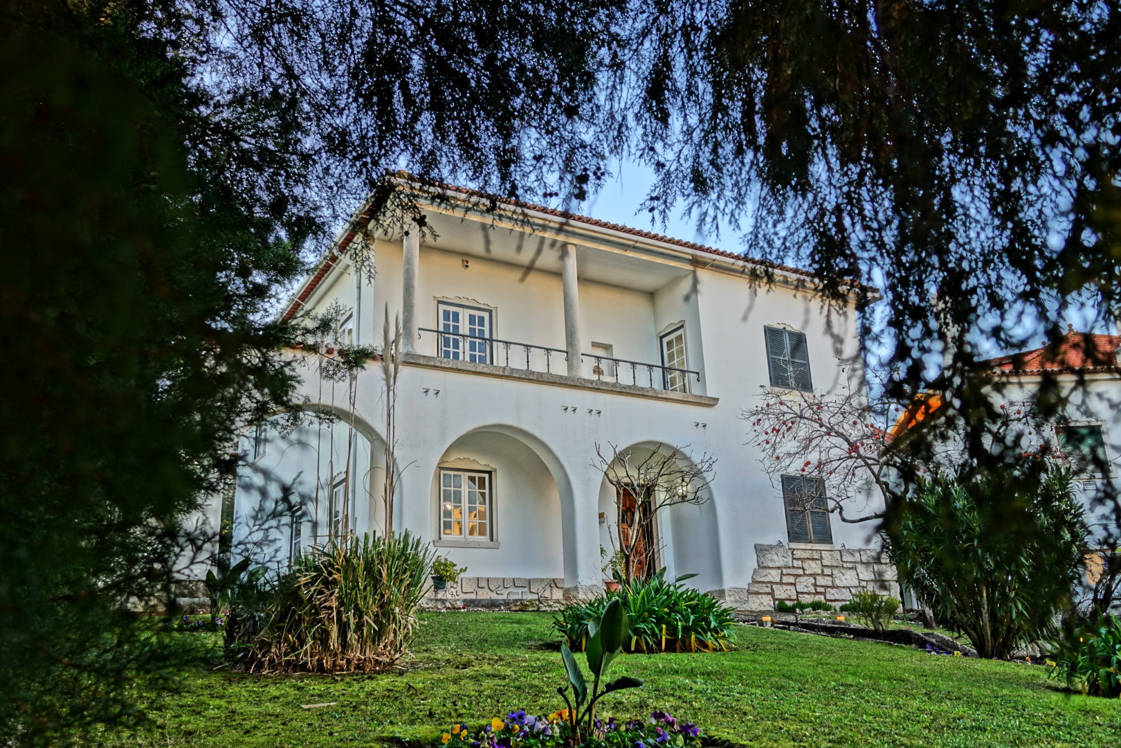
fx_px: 903
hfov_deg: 63.7
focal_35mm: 29
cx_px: 560
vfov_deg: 45.0
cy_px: 374
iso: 100
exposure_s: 1/100
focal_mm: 10.59
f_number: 2.8
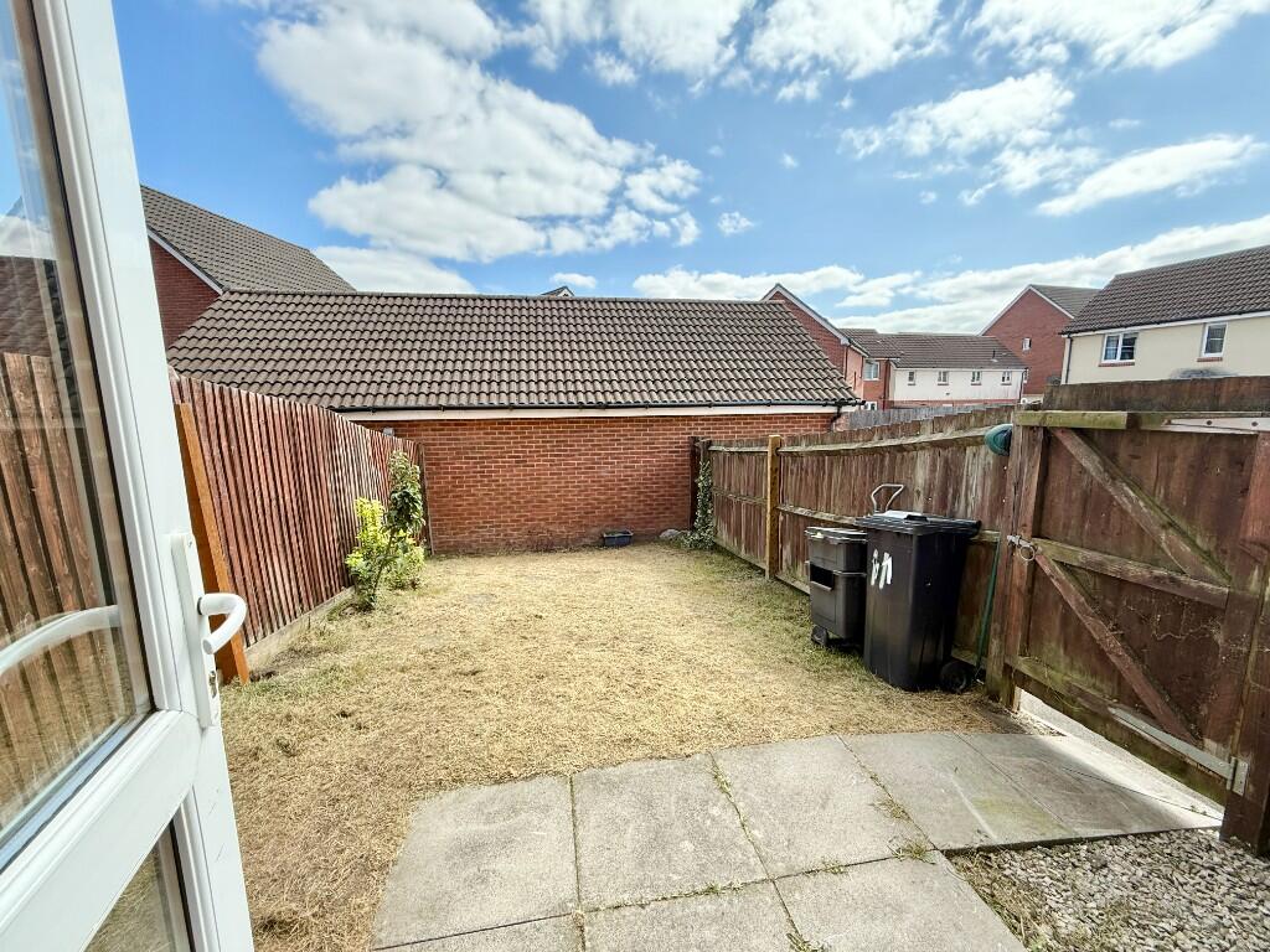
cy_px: 476
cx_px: 635
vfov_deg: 85.7
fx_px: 514
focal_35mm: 14
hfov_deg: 102.1
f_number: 2.2
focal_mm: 2.22
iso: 64
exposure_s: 1/853
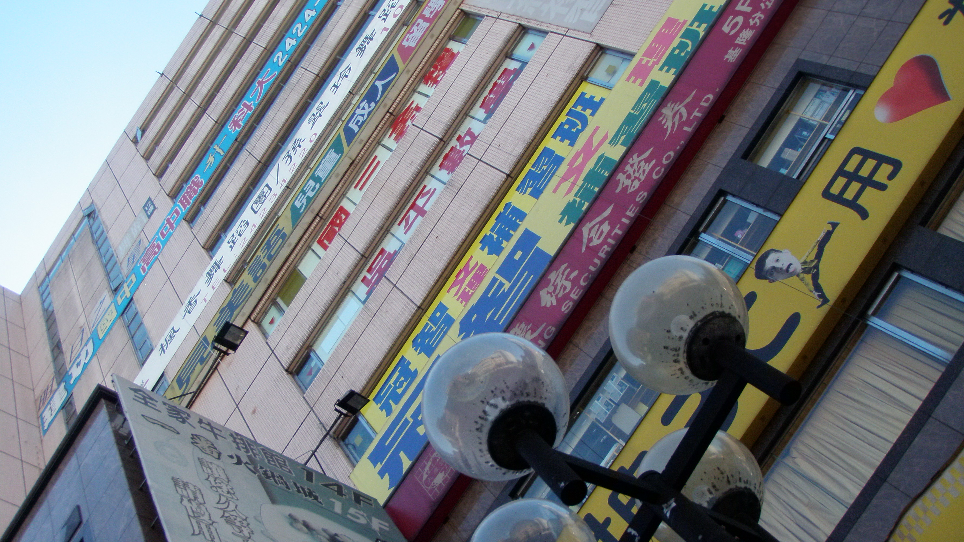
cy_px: 310
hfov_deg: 48.4
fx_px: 1074
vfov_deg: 28.3
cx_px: 486
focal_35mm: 42
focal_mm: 6.7
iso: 200
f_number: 3.5
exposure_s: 1/500
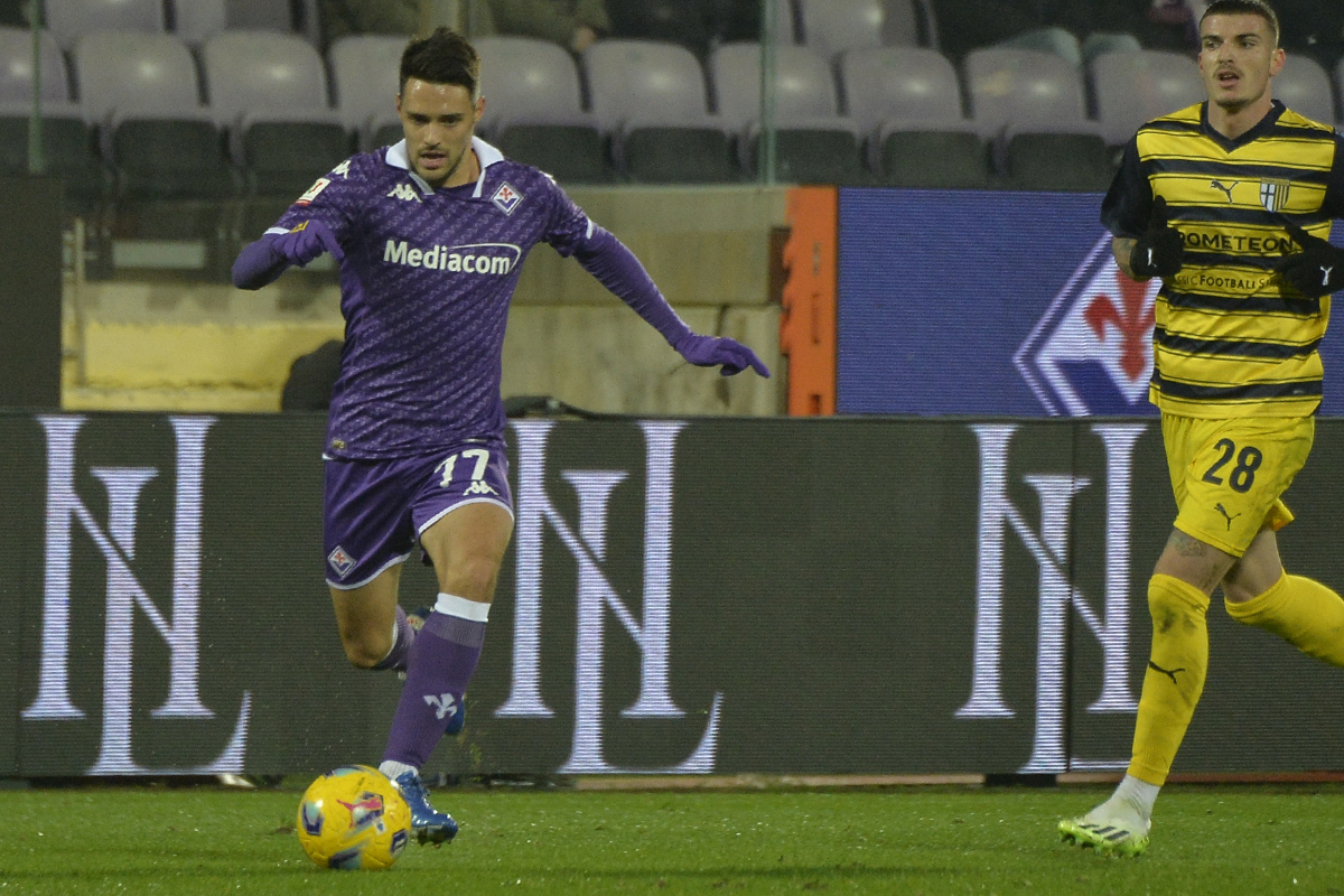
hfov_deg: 5.2
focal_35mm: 400
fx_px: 14932
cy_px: 448
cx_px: 672
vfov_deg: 3.4
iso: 2500
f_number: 5.6
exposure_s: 1/1000
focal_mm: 400
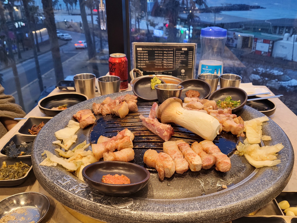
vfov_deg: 45.3
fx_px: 266
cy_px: 126
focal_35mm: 31
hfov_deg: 58.2
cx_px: 164
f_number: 1.8
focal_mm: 4.25
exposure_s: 1/120
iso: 200
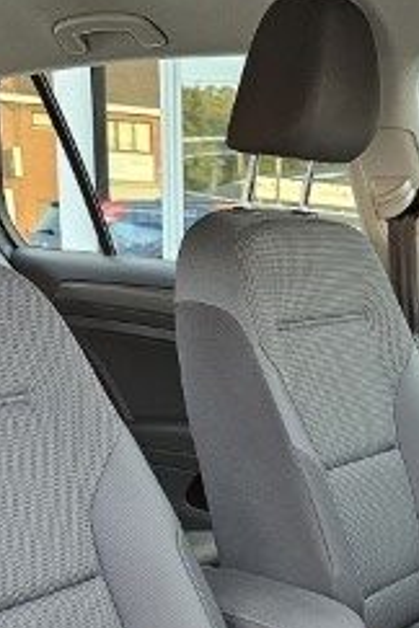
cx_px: 321
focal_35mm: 63
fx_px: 1100
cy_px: 708
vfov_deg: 28.6
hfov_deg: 21.4
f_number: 1.7
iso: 400
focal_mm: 6.3
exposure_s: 1/100
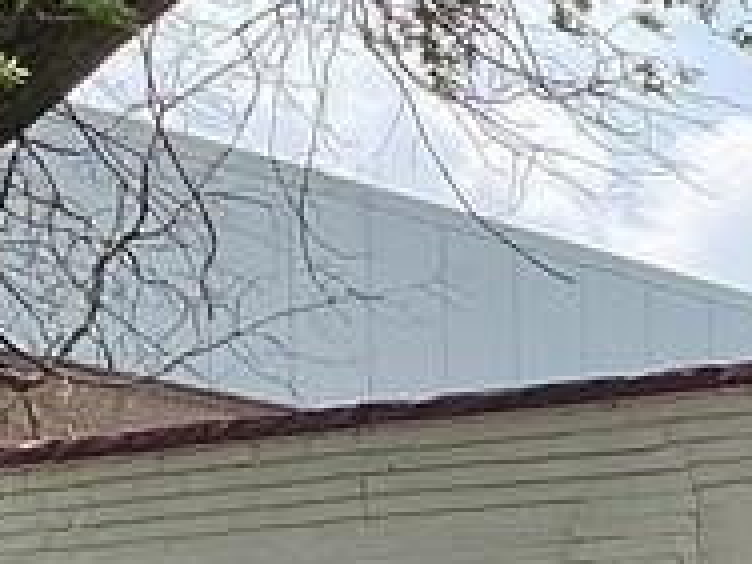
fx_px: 3671
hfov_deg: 10.4
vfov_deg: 8.5
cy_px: 920
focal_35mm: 169
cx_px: 1700
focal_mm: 3.3
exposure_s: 1/657
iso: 25
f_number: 2.4
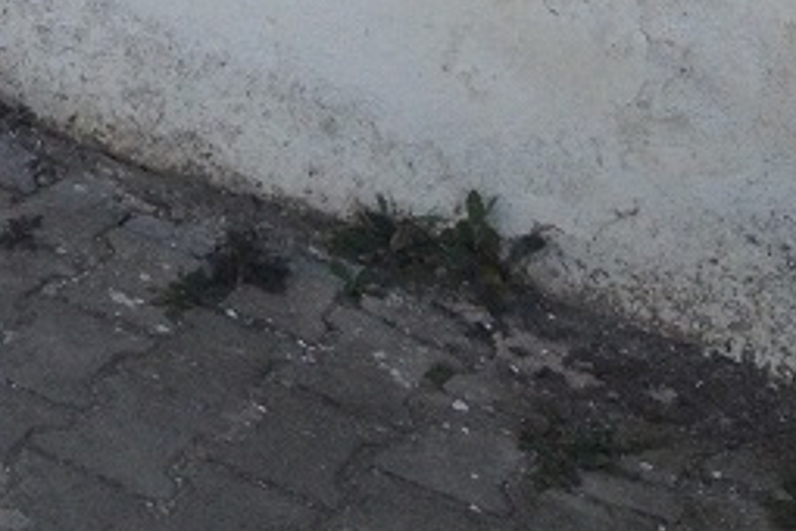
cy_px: -871
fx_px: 3162
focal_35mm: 143
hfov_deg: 13.7
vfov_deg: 8.5
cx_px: -318
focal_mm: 4.28
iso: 50
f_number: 2.4
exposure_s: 1/1346
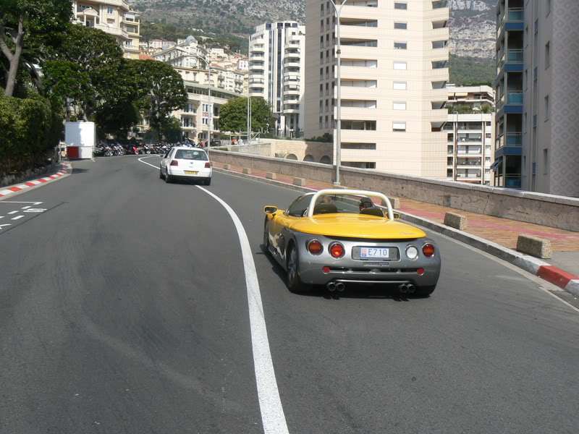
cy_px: 217
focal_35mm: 36
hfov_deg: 51.4
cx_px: 290
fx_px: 602
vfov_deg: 39.7
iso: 80
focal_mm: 6
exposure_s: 1/400
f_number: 6.3
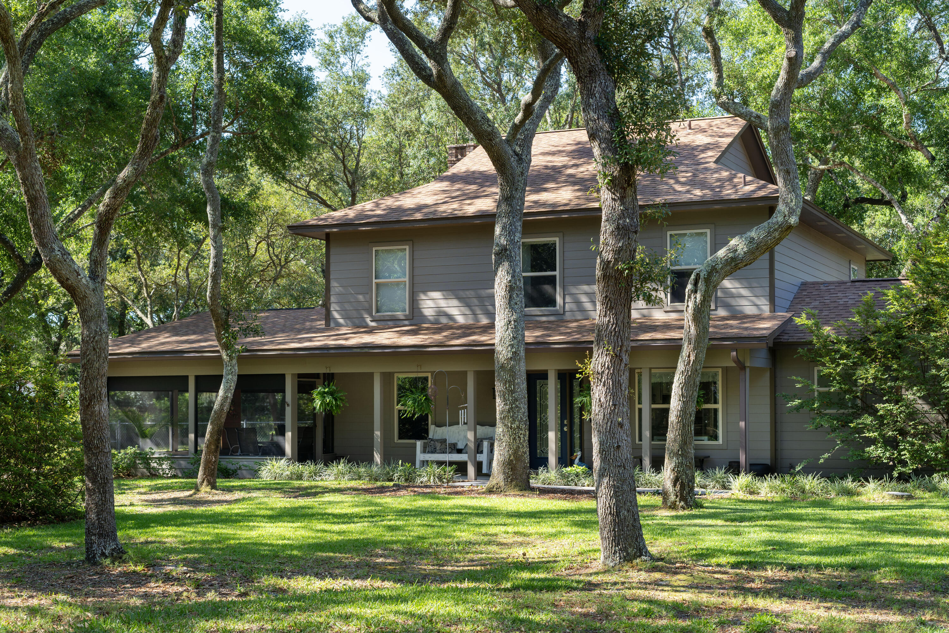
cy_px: 316
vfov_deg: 27.0
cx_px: 474
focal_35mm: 50
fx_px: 1318
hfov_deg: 39.6
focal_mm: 50
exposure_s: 1/40
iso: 100
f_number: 7.1
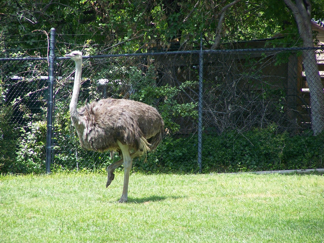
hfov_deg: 5.2
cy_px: 122
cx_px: 162
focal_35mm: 380
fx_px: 3558
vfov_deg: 3.9
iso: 80
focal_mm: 63
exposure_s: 1/320
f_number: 3.7
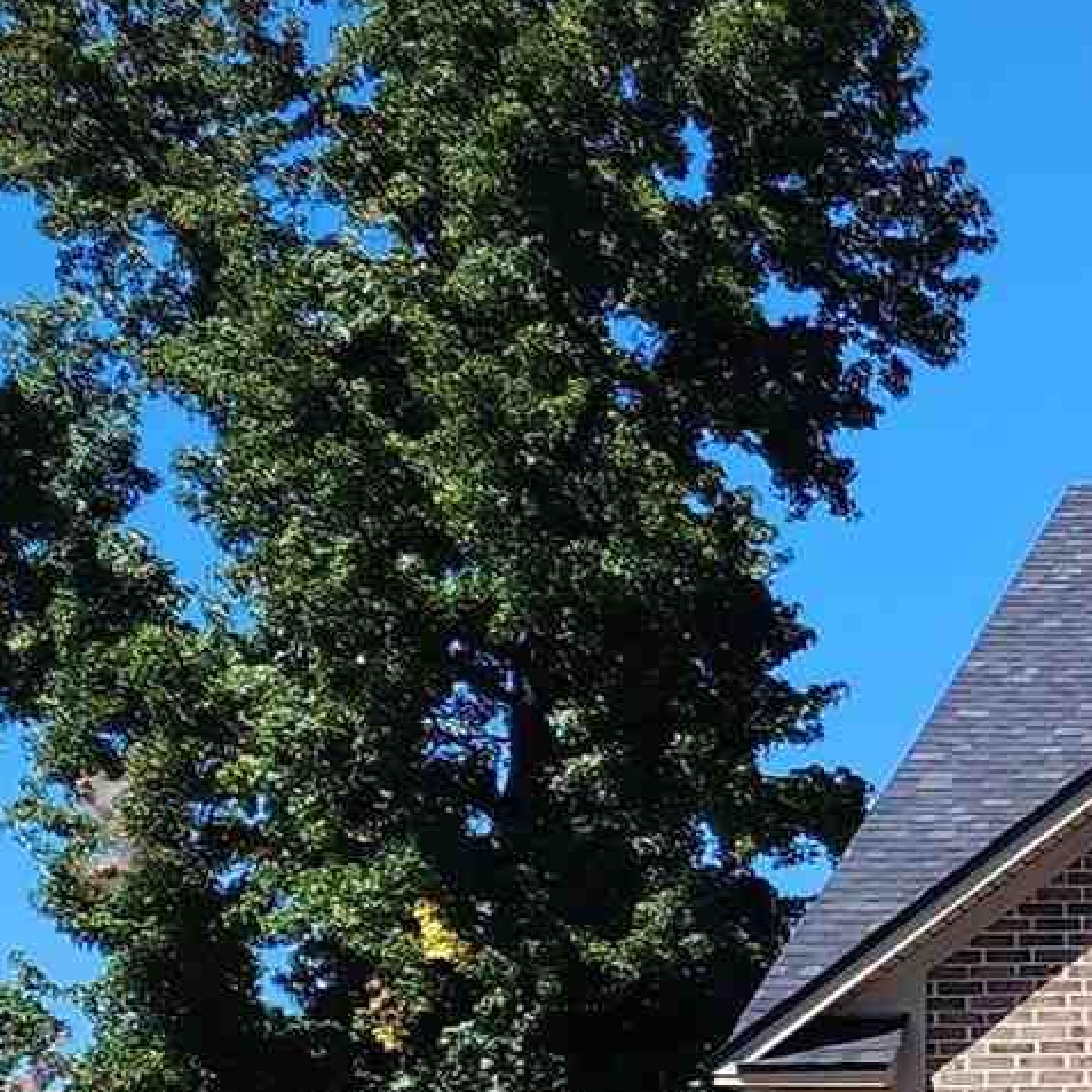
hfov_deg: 12.4
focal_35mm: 131
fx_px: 4675
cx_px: 1813
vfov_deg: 13.2
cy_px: 1053
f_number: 1.8
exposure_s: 1/866
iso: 12
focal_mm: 6.4
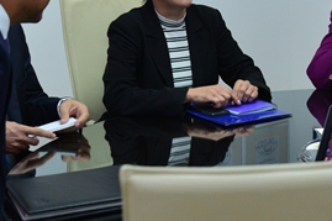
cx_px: 374
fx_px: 922
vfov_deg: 13.5
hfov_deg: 19.5
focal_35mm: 100
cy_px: 6
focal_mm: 35
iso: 1600
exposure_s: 1/160
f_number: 5
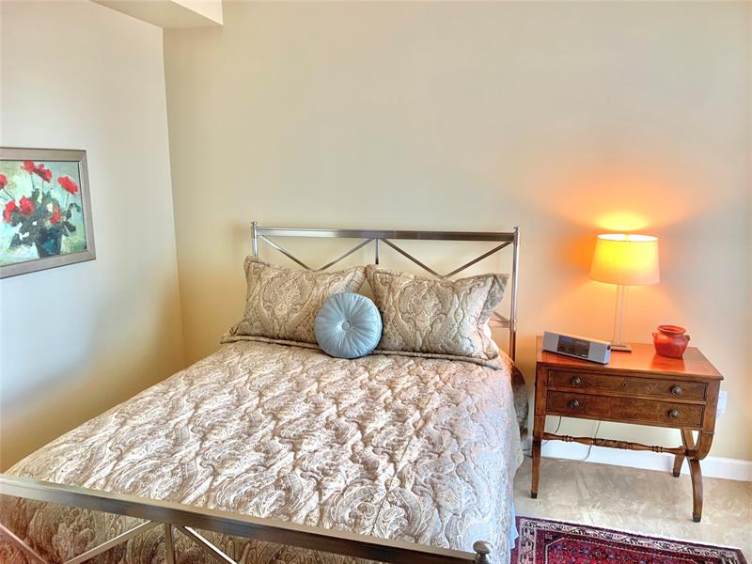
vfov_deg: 53.1
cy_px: 282
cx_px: 376
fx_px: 565
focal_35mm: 26
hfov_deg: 67.3
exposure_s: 1/60
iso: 125
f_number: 1.8
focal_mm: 4.25
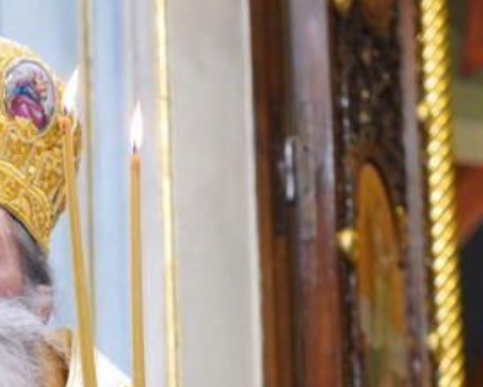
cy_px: 576
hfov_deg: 7.8
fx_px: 3533
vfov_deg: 6.2
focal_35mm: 247
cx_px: -59
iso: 1600
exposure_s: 1/200
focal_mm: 70
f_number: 3.2
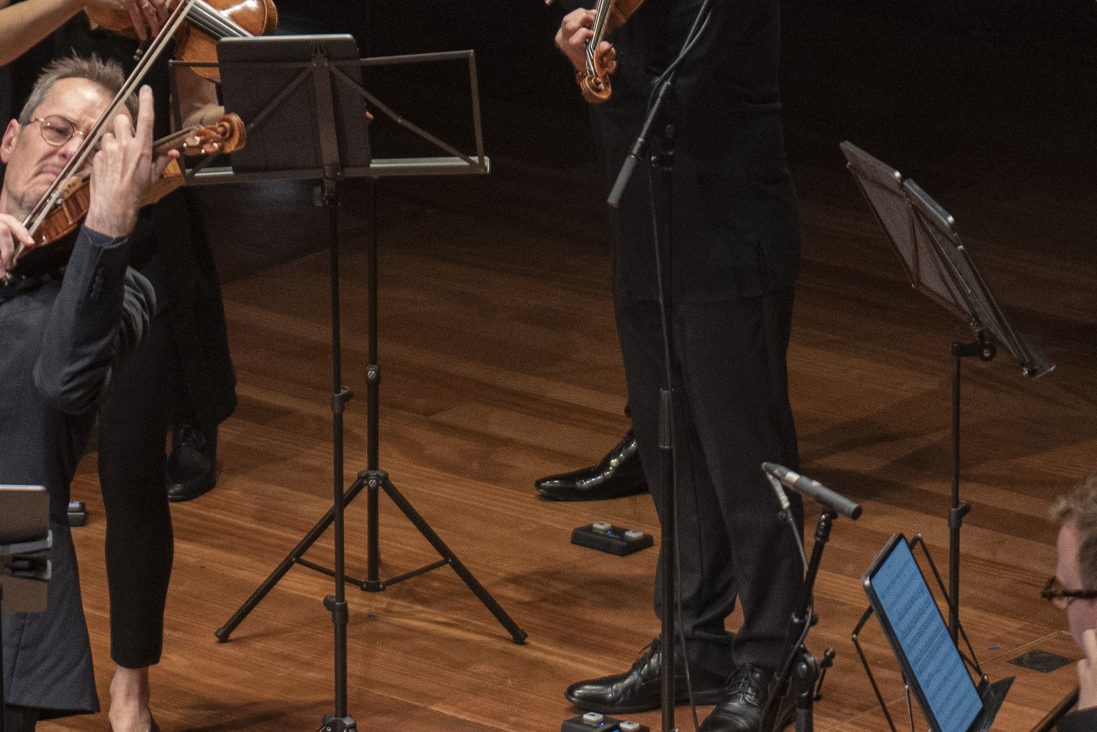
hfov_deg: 8.6
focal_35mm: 240
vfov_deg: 5.7
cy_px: 540
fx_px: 7314
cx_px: 184
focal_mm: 70
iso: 2500
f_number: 2.8
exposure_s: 1/640
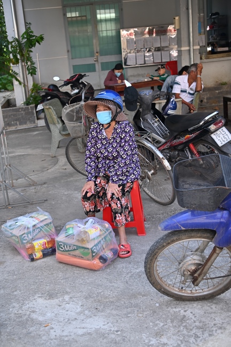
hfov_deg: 30.5
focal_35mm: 44
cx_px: 116
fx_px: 424
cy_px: 174
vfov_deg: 44.5
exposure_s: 1/200
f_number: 4
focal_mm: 44
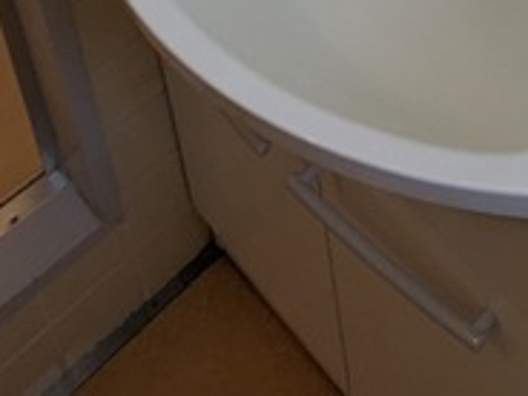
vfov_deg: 14.6
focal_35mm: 73
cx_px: 529
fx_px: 1113
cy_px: -499
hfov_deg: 25.4
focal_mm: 1.83
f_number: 2.2
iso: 76
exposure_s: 1/40
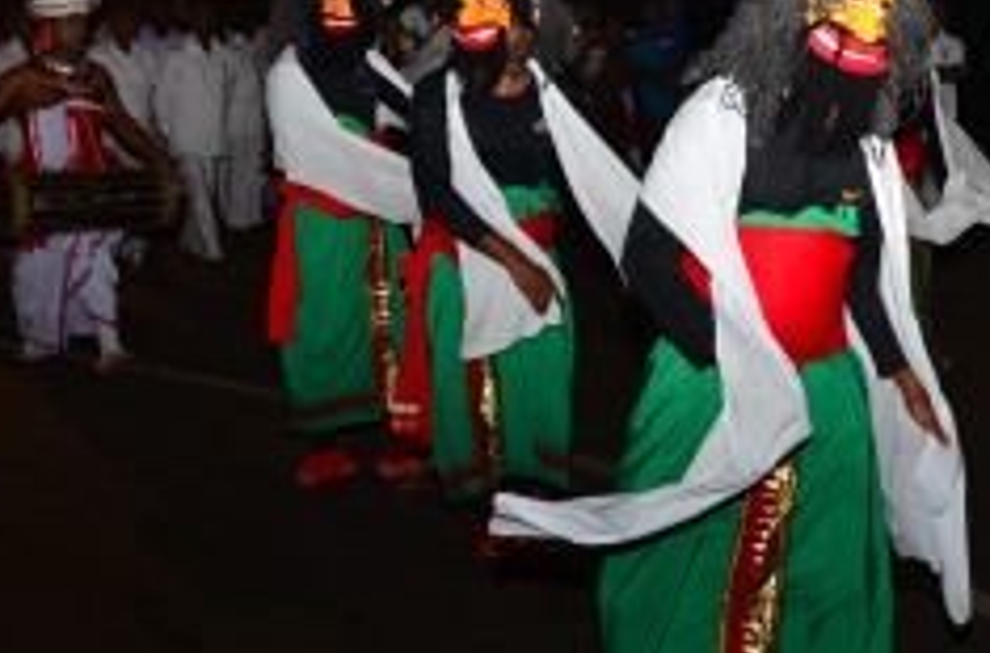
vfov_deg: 19.5
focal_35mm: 69
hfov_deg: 27.1
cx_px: 1062
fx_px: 1891
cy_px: 213
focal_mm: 18
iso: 500
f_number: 5.6
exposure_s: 1/50
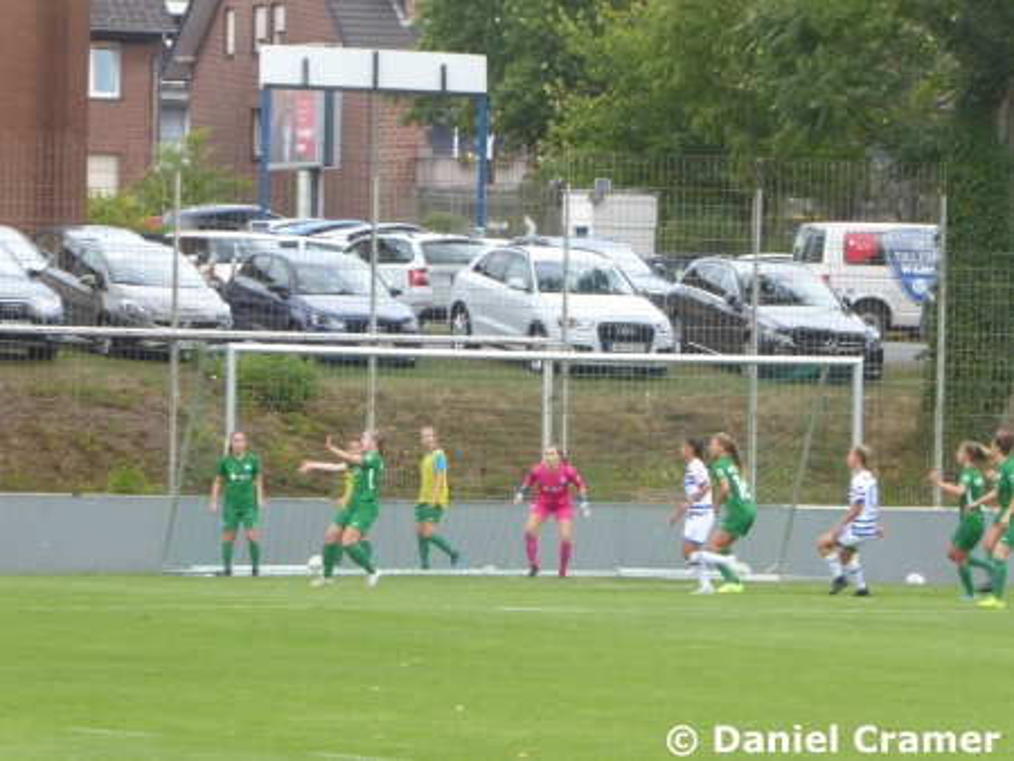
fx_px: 9437
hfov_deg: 6.2
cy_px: 380
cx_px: 507
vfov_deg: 4.6
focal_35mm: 322
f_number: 5.9
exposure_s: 1/80
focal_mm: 57.7
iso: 160
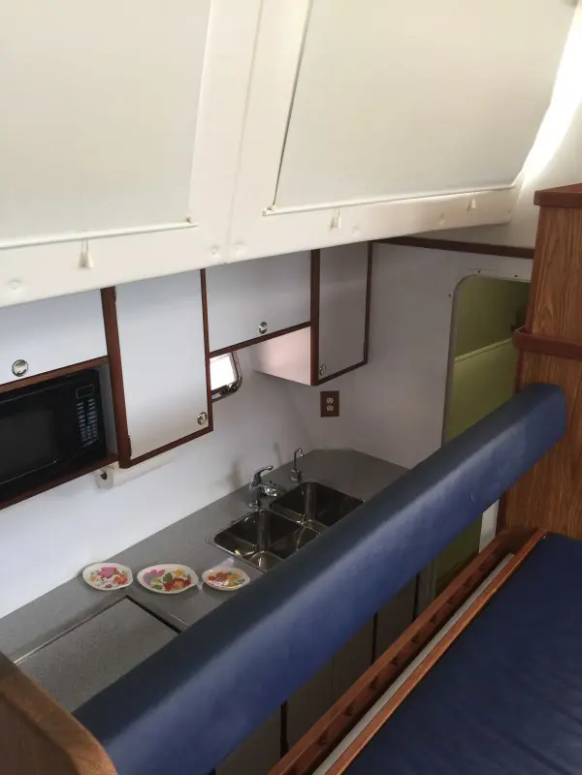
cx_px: 291
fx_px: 650
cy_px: 388
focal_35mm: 29
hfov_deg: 48.2
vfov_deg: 61.7
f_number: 2.2
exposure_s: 1/30
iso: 50
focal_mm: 4.15
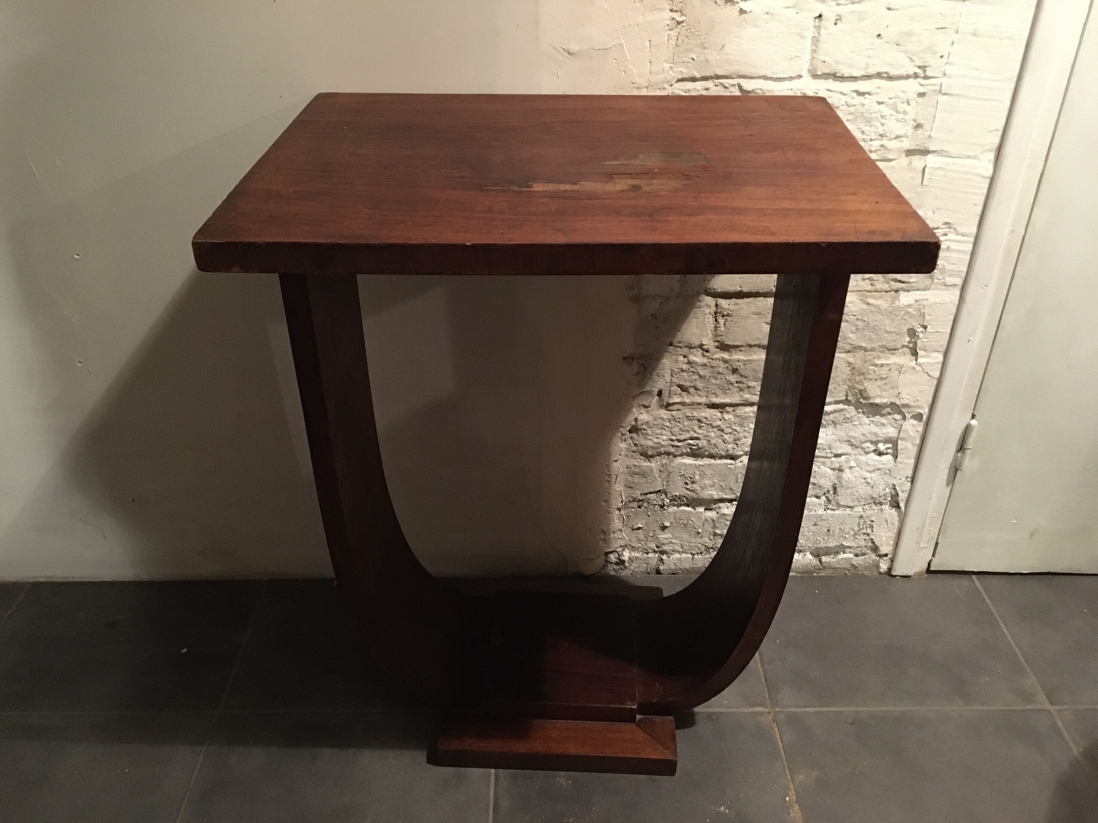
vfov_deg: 48.2
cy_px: 412
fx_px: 920
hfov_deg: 61.7
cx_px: 549
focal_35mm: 29
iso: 320
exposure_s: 1/17
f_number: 2.2
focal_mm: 4.15
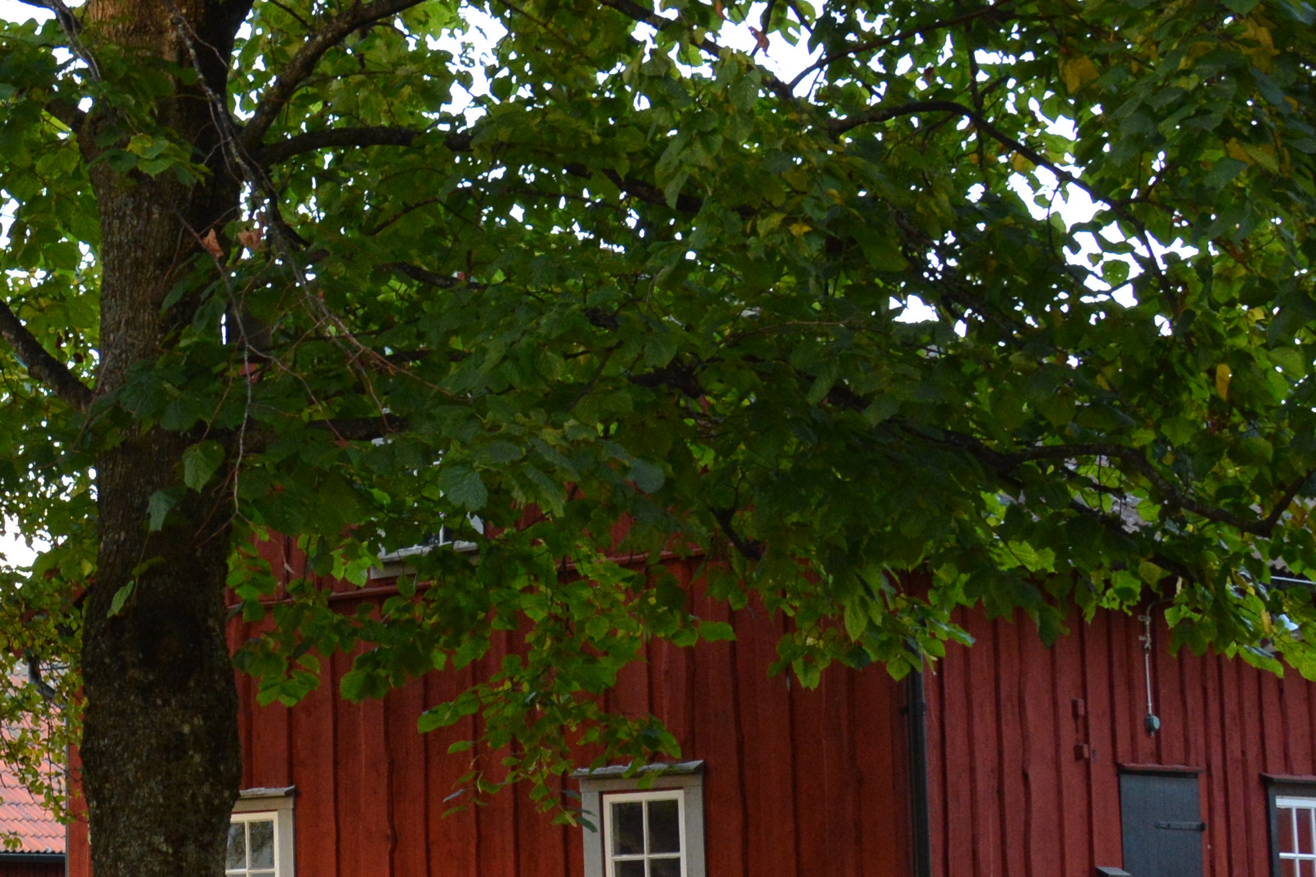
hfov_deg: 23.1
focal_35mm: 82
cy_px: 482
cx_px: -186
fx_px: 2997
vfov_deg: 16.6
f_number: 4
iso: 640
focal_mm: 18
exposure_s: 1/60
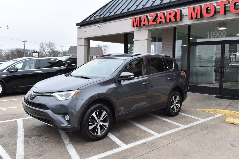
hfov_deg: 57.2
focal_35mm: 33
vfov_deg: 39.9
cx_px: 120
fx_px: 219
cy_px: 80
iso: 400
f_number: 9
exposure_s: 1/100
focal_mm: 22
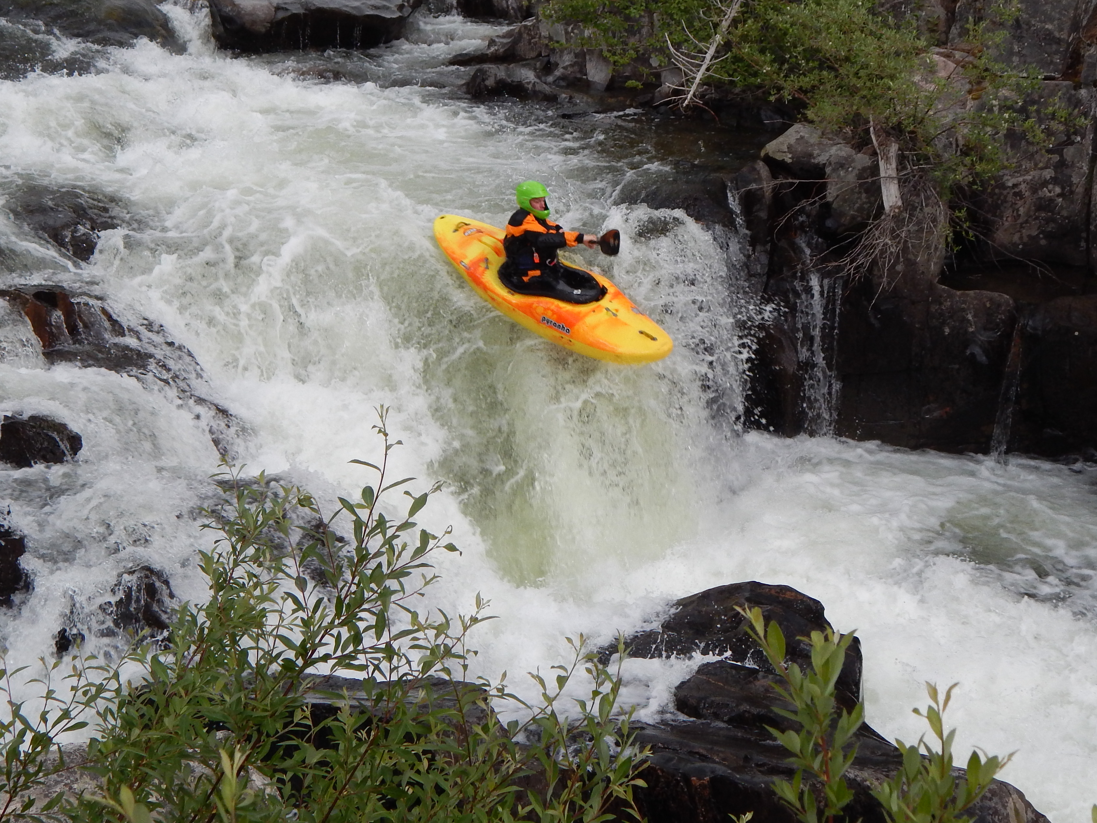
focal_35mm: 59
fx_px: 1870
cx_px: 598
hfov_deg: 32.7
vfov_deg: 24.7
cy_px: 307
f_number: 3.6
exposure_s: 1/250
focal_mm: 7.7
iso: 200
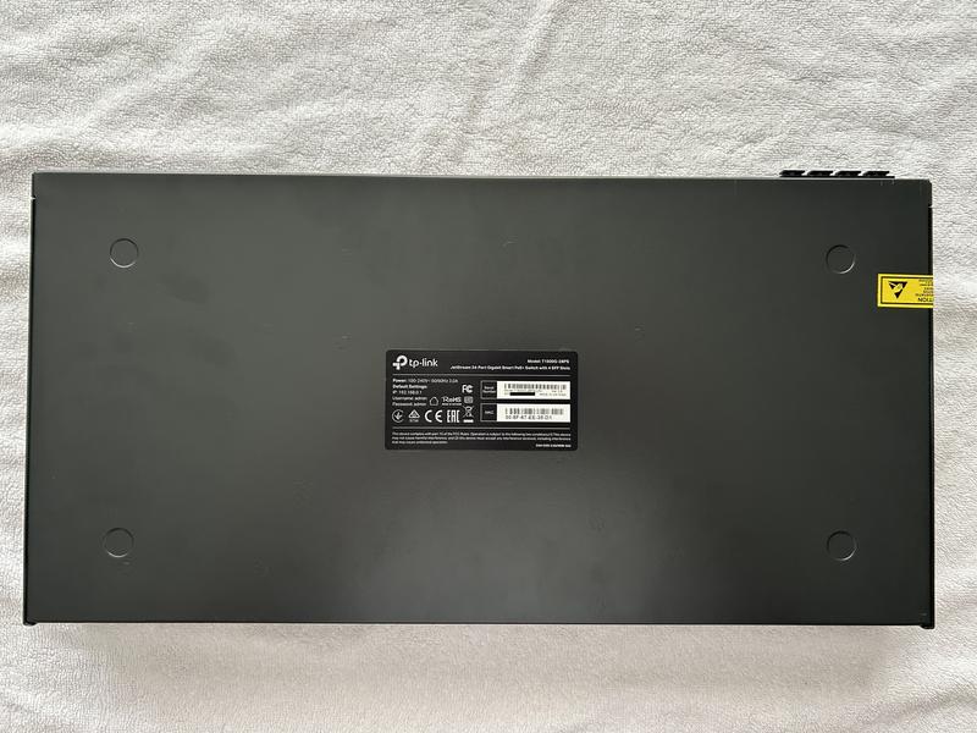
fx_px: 734
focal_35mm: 26
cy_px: 366
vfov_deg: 53.1
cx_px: 488
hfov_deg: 67.3
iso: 125
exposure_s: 1/107
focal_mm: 5.7
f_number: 1.5
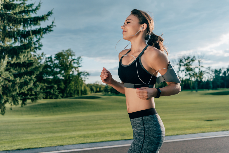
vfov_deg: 31.9
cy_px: 76
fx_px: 267
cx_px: 114
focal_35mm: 42
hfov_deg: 46.4
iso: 250
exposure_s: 1/2000
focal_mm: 42
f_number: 4
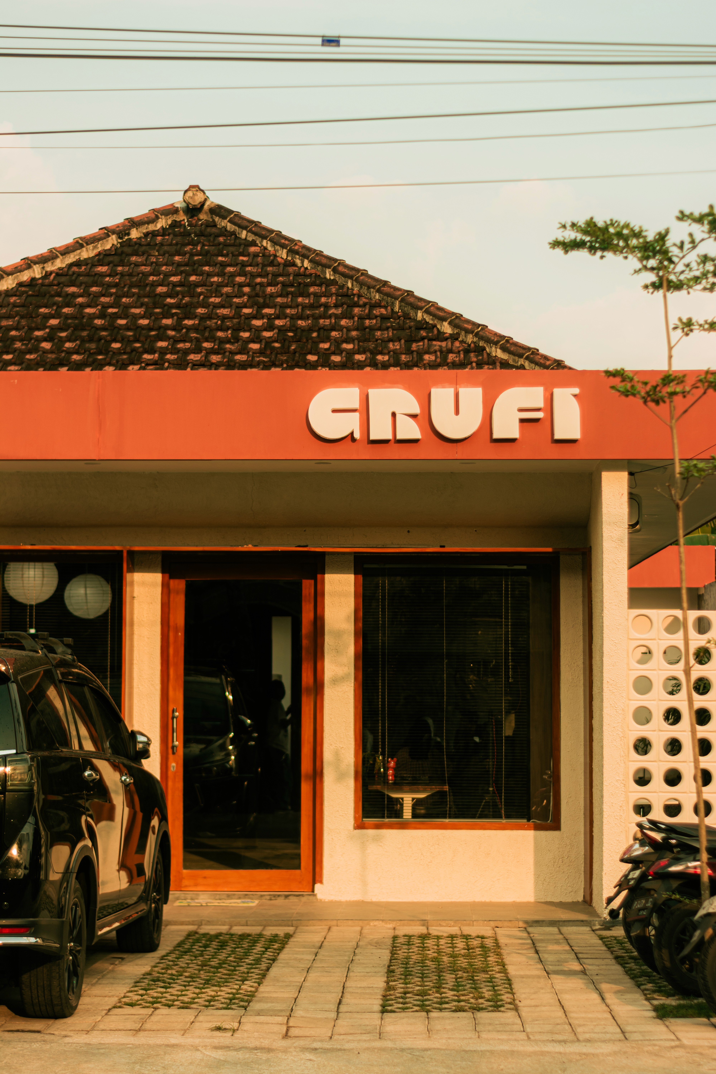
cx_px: 358
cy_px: 537
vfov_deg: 27.0
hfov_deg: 18.2
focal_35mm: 75
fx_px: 2237
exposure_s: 1/1000
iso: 100
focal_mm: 50
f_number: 1.8
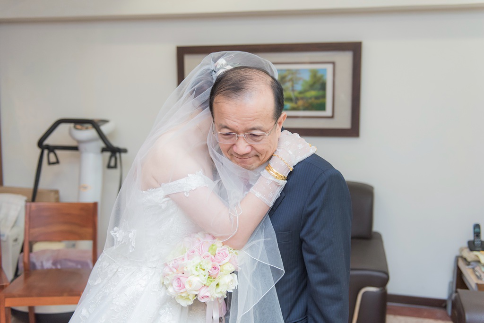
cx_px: 242
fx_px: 511
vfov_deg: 35.1
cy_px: 162
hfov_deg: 50.7
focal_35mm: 38
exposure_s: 1/200
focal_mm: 38
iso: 1600
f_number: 3.2
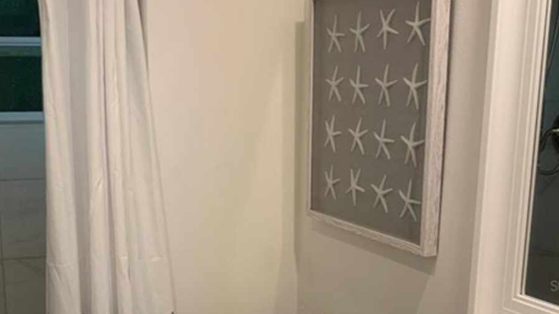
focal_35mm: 54
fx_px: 800
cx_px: 214
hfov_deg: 38.3
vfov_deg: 21.7
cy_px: 285
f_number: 1.8
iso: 100
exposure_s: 1/60
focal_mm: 4.25
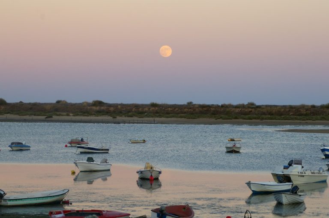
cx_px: 164
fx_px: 1369
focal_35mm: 150
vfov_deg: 9.1
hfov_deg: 13.7
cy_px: 109
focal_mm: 100
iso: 400
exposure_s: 1/180
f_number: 5.6
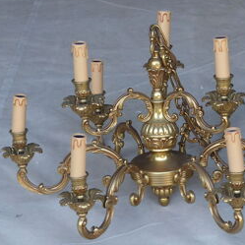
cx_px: 164
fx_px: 1025
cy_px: 154
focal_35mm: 128
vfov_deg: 13.6
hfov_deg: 13.6
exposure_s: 1/80
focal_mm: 13.5
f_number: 2.8
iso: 100
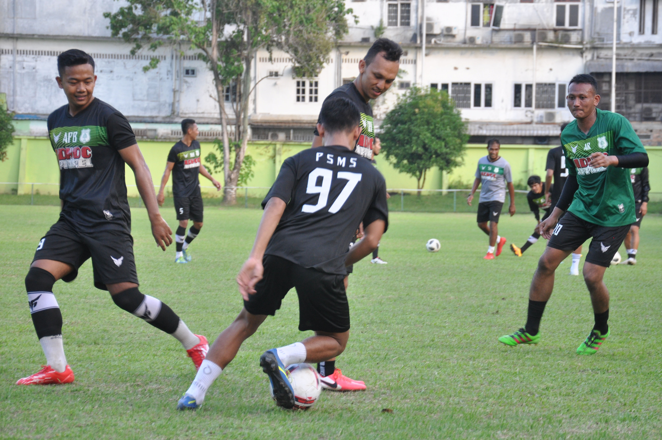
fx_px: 2342
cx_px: 331
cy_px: 220
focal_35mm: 128
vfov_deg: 10.7
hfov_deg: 16.1
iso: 500
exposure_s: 1/200
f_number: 5.6
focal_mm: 85
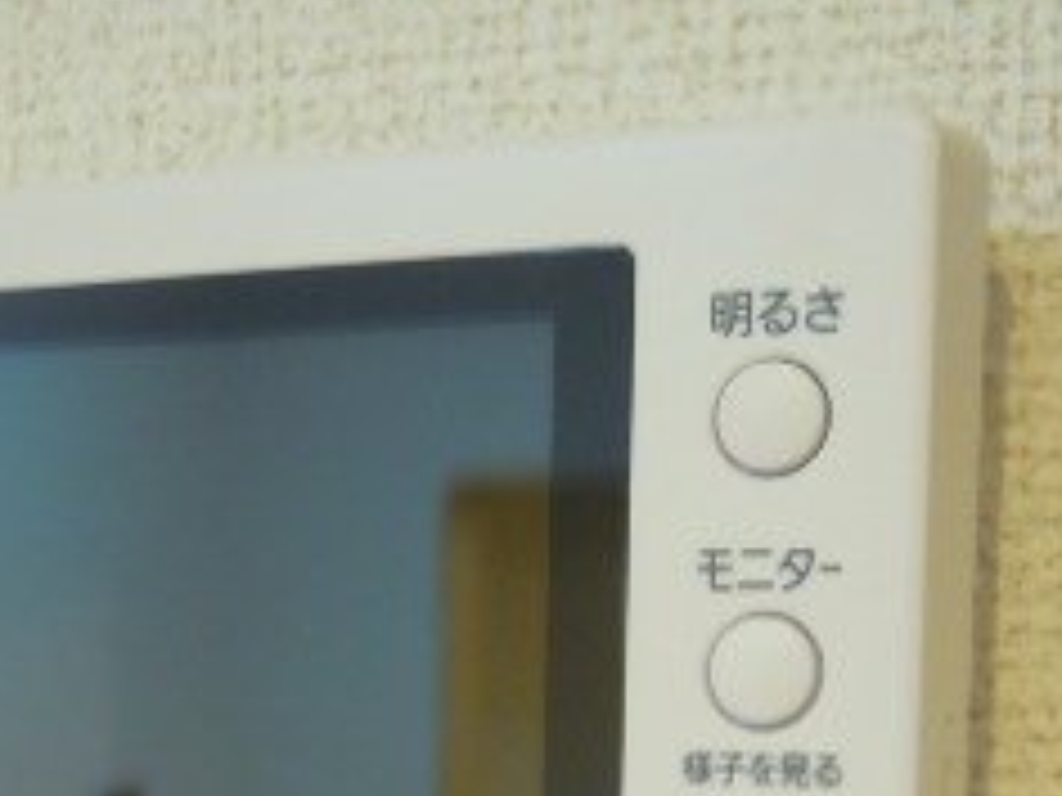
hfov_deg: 25.4
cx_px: 310
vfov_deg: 18.1
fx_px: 2332
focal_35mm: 76
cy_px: 1021
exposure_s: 1/25
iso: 400
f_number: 2.7
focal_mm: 5
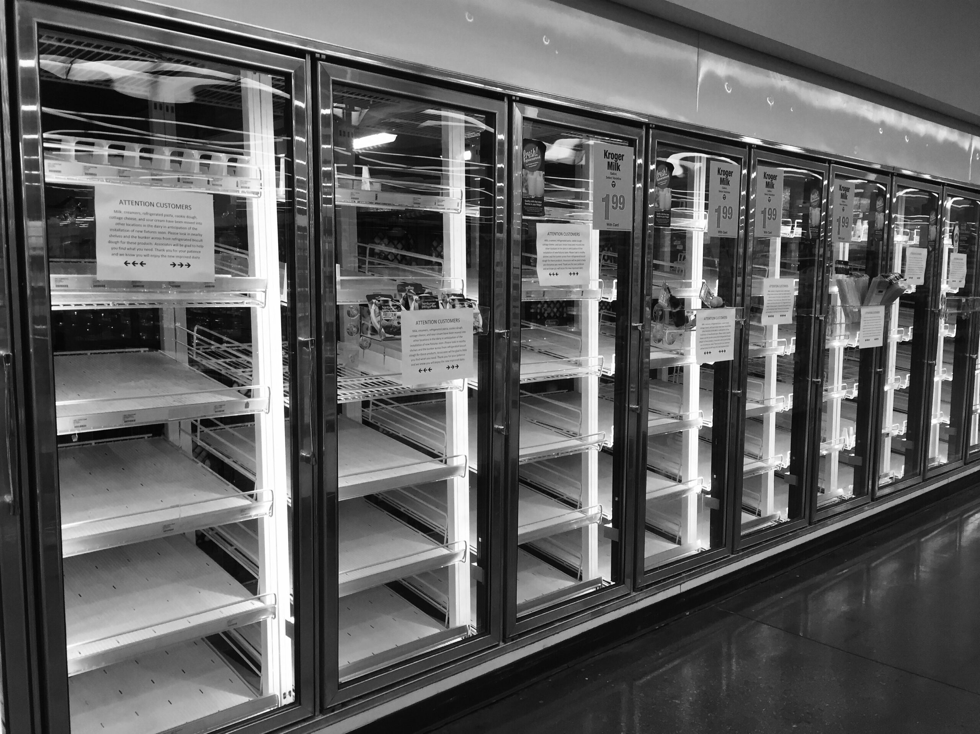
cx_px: 490
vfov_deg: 48.2
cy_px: 367
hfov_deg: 61.7
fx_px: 821
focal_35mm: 29
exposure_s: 1/40
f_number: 2.2
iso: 40
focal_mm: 4.15
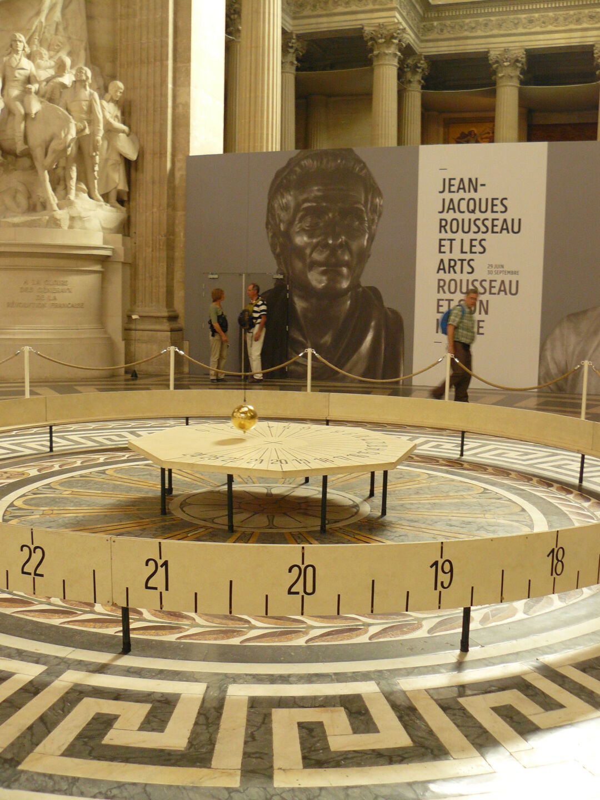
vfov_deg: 51.4
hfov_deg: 39.7
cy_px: 400
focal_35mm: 36
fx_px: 832
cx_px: 300
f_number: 2.8
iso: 200
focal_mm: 6
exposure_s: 1/15
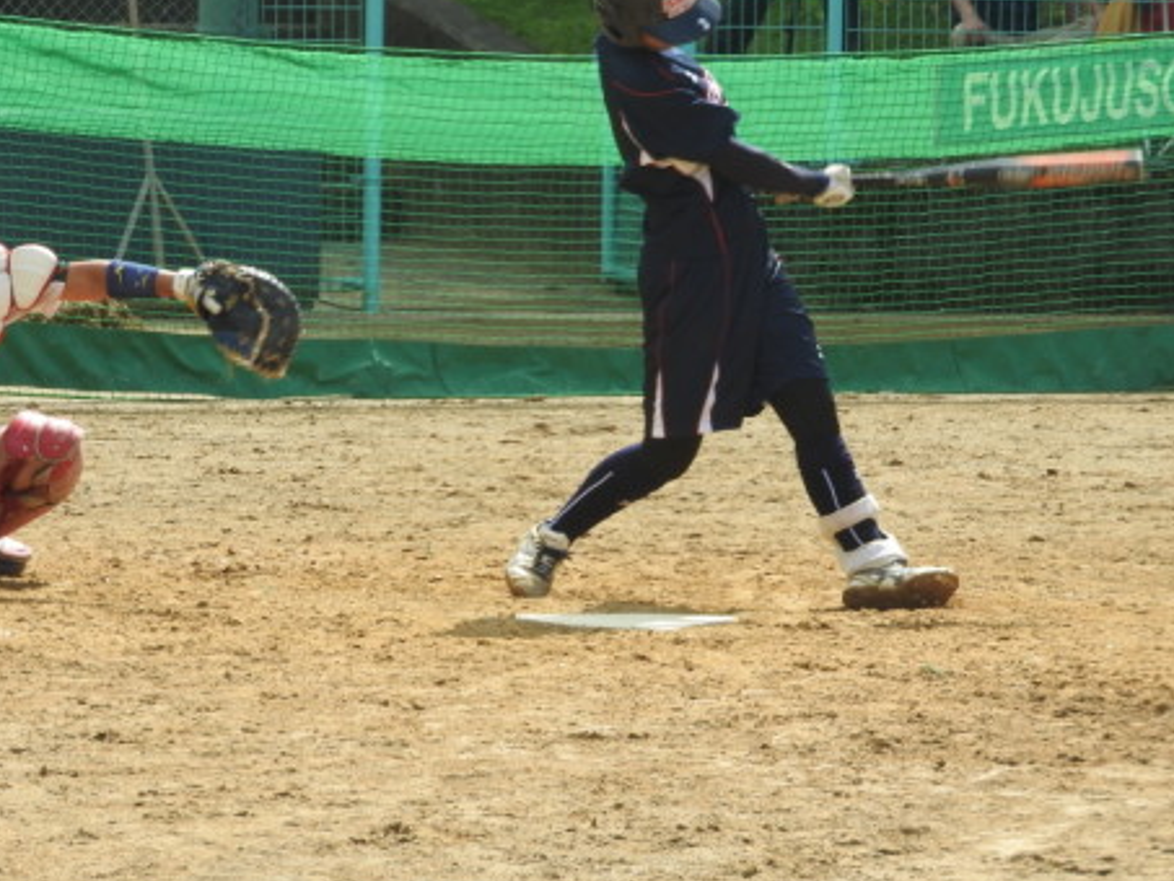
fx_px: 11229
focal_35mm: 331
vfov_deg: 4.5
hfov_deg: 6.0
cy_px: 319
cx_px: 516
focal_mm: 44.8
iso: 100
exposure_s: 1/320
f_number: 5.5
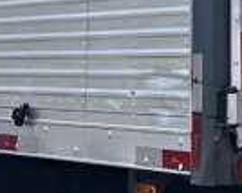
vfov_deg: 7.3
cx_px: 202
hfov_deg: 9.4
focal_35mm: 204
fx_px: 1460
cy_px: -162
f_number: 1.5
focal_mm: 5.7
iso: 50
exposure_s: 1/5882
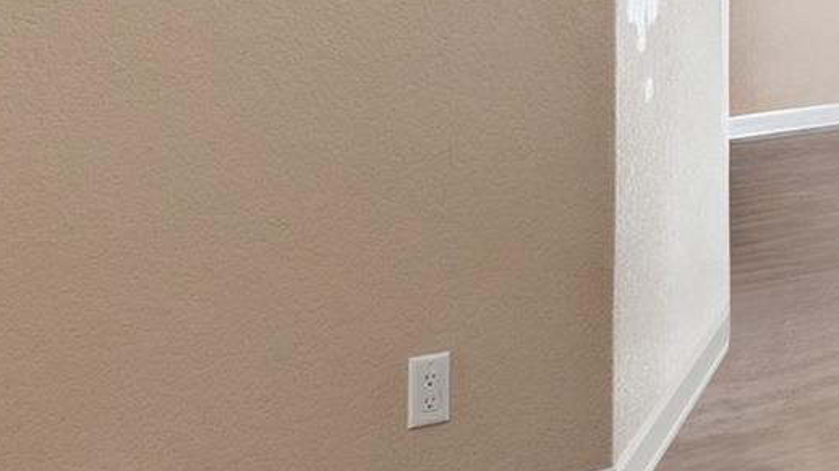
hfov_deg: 21.1
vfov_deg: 12.8
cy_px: -159
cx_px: 1114
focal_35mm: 91
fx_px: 2024
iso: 250
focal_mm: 10
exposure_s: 1/13
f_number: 9
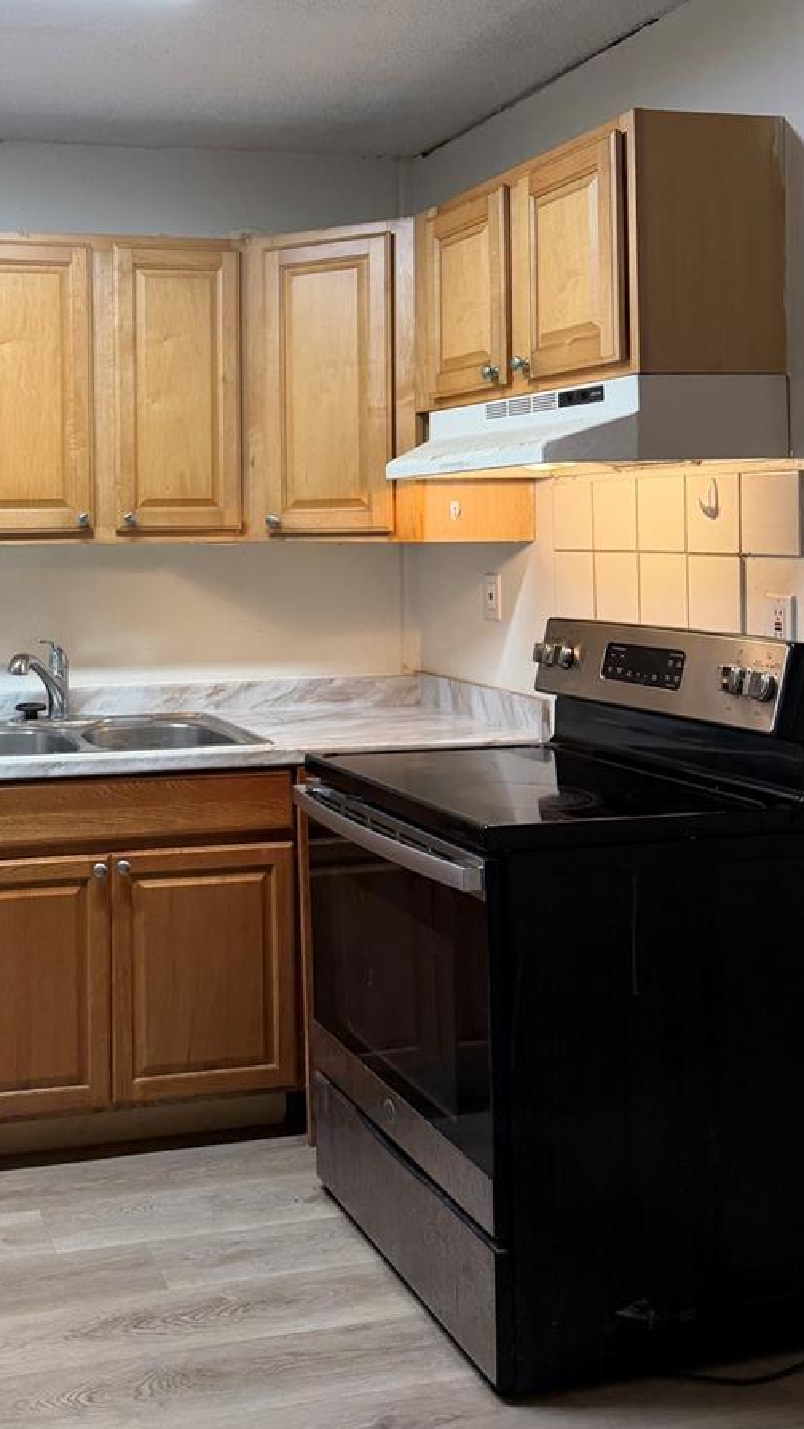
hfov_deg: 32.2
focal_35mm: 35
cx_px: 96
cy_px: 520
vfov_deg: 55.8
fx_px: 1327
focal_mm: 6.76
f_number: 1.78
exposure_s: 1/120
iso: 200
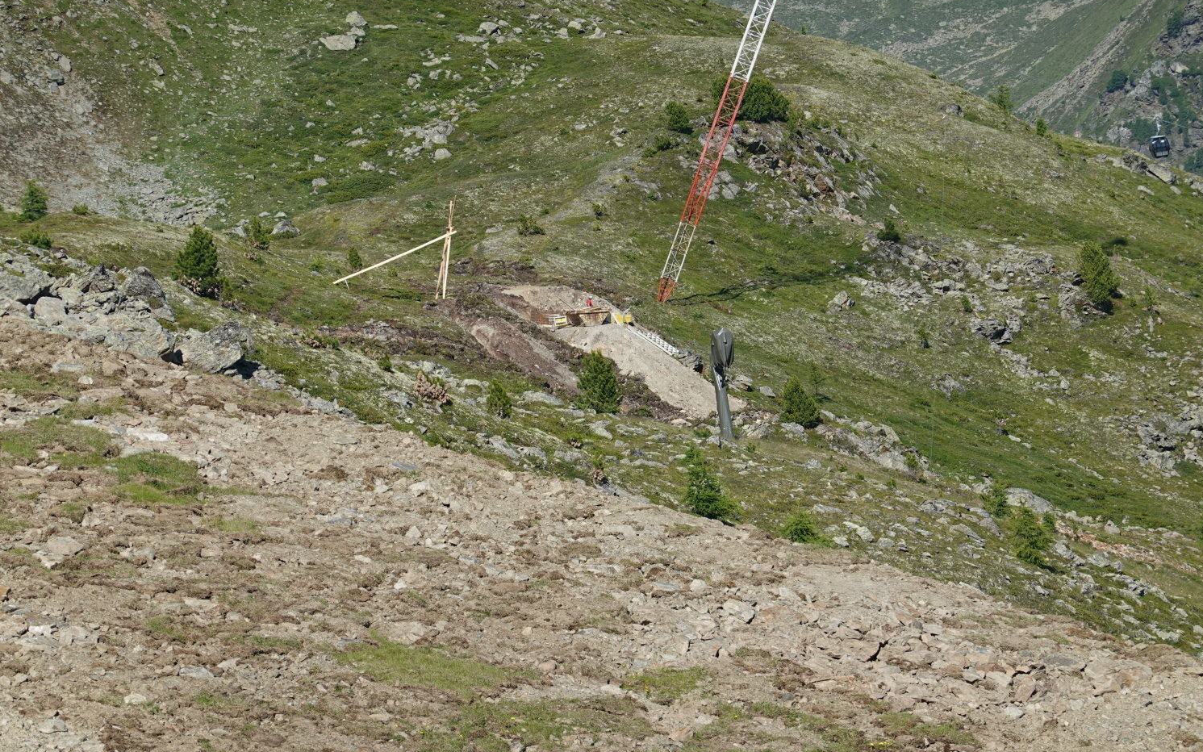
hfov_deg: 10.2
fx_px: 6721
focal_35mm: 205
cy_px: 382
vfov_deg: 6.4
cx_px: 604
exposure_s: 1/640
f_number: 5.6
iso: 125
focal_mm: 72
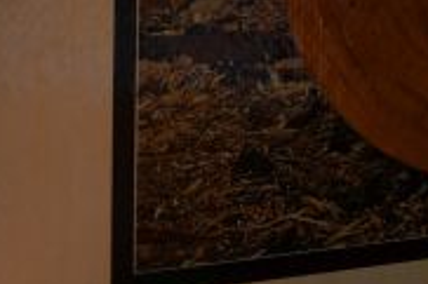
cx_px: 125
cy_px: -162
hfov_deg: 12.6
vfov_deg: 8.2
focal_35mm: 163
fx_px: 1936
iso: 200
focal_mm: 22
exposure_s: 1/250
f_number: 6.3
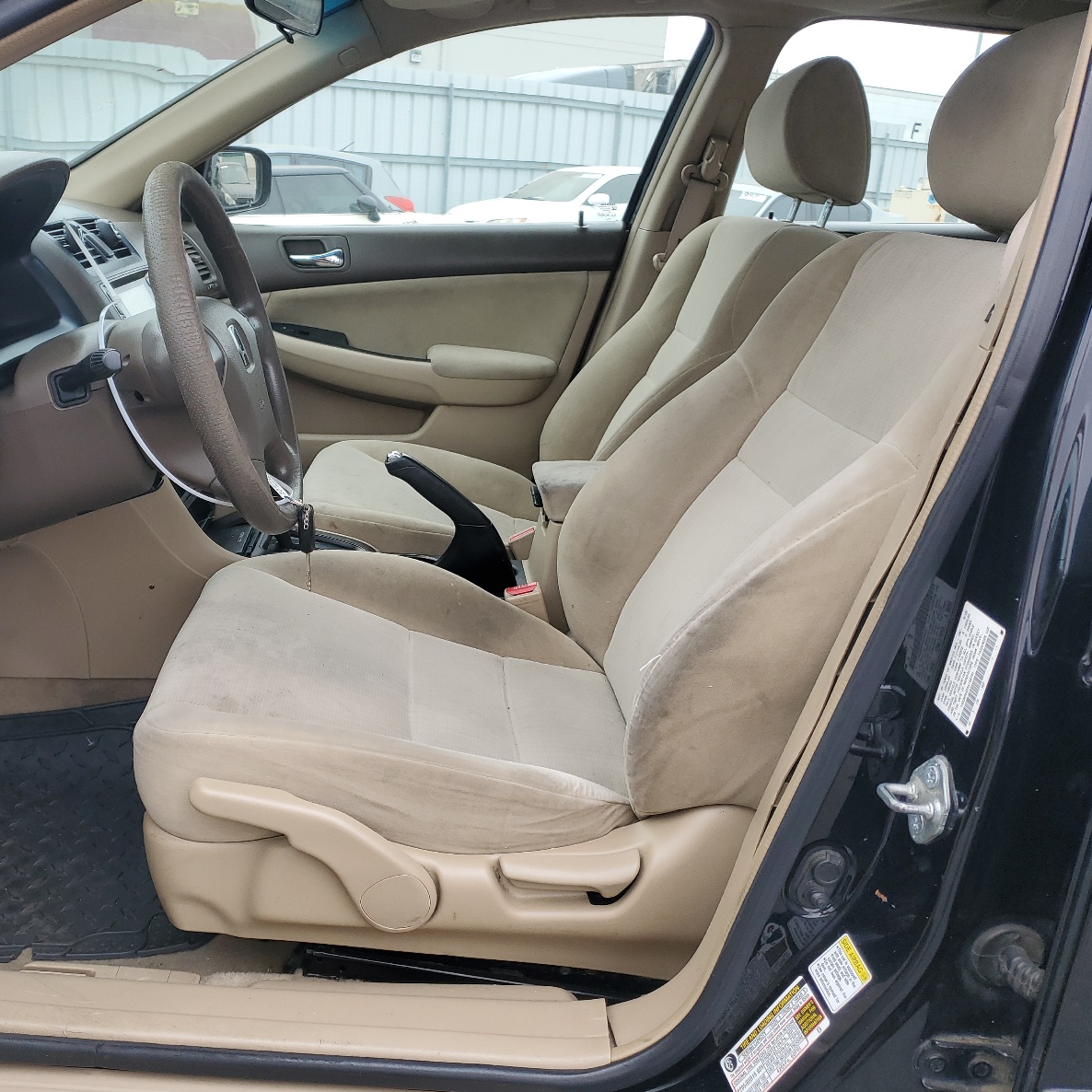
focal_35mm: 31
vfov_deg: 52.5
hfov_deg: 51.8
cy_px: 541
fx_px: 1106
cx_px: 393
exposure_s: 1/400
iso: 50
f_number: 1.5
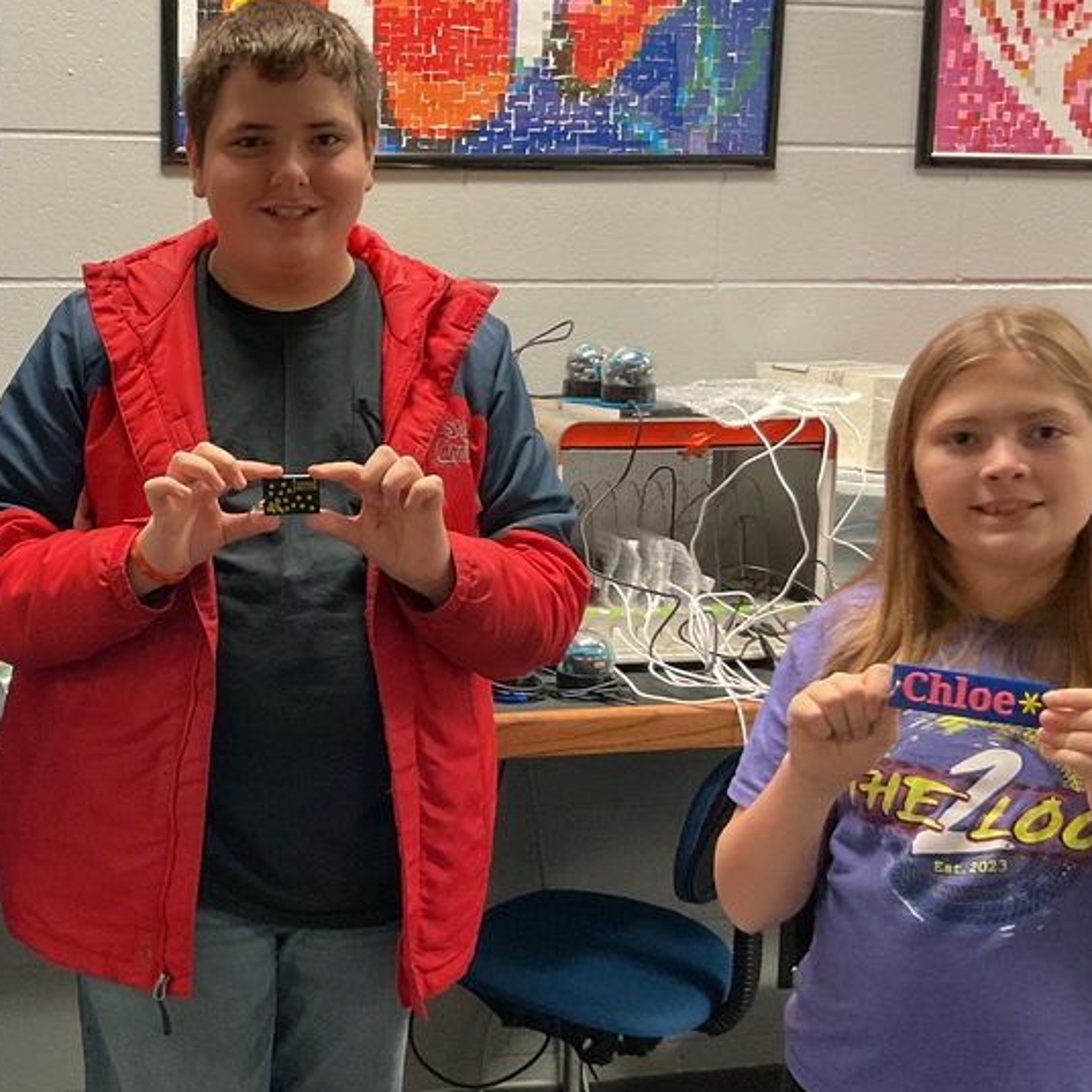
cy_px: 544
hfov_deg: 33.7
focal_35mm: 49
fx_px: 1749
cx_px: 232
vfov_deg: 34.7
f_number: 1.8
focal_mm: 3
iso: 250
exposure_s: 1/40
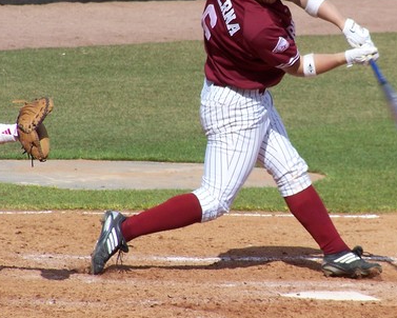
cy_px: 124
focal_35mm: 525
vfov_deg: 3.0
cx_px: 327
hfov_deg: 3.7
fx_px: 6172
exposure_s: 1/750
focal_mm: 52.6
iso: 80
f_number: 5
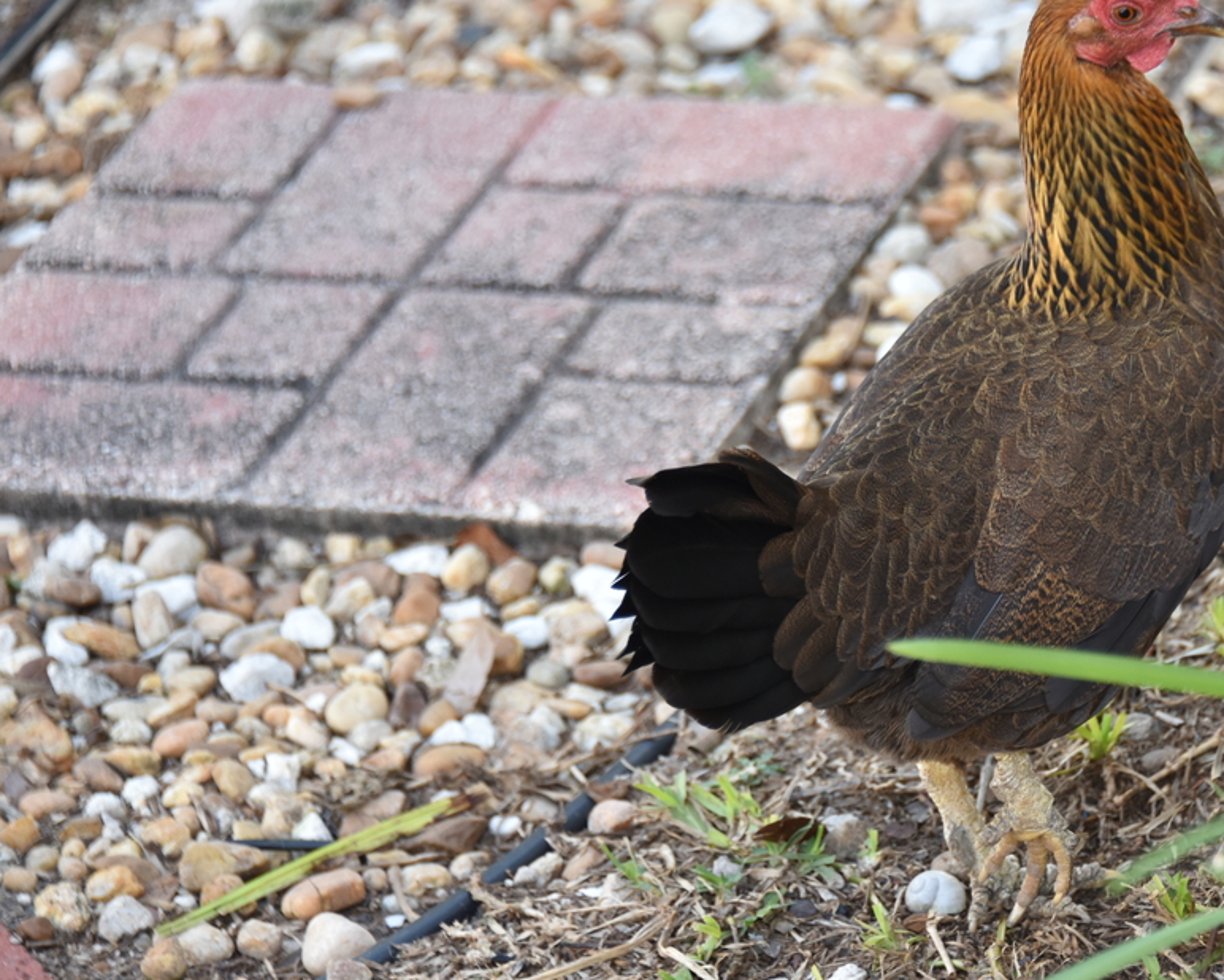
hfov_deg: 7.7
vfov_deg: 6.2
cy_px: 447
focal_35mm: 249
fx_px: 9022
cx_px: 1002
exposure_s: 1/320
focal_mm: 160
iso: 800
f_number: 5.6
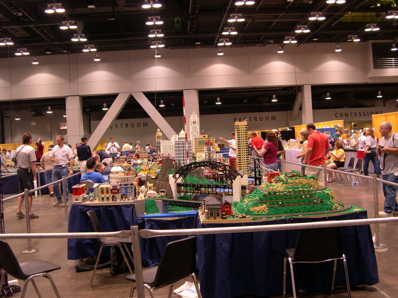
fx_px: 437
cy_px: 149
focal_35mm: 38
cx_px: 199
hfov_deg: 49.0
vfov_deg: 37.7
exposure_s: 1/53.4
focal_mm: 8
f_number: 2.8
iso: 400
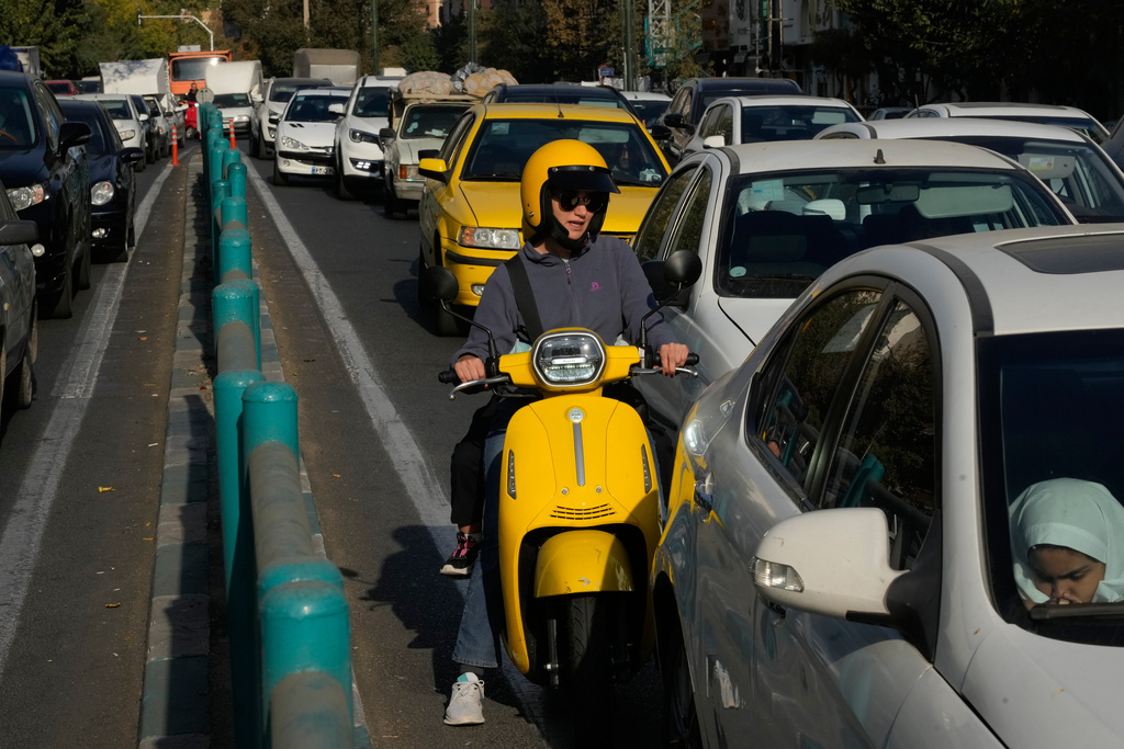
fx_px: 3279
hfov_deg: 19.5
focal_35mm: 105
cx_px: 562
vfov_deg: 13.0
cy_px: 374
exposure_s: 1/800
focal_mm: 105
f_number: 18
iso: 800
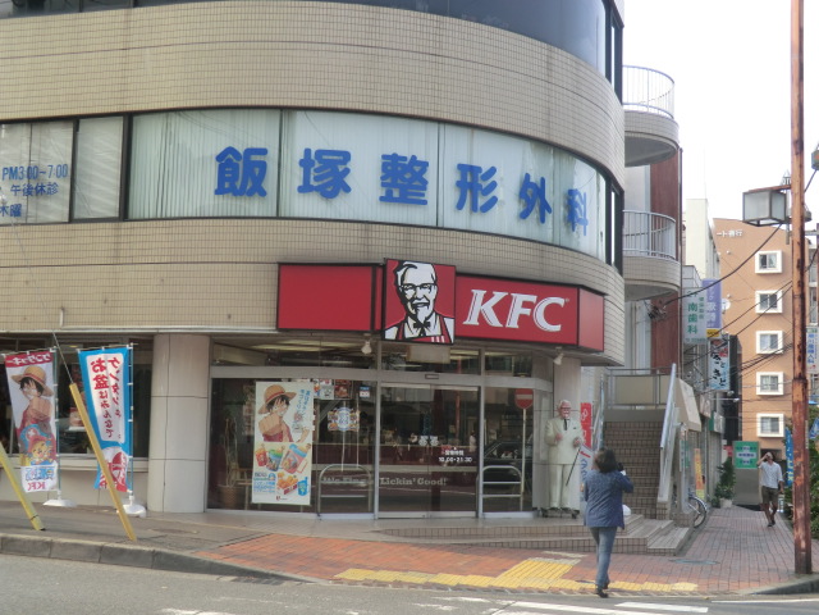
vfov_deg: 30.9
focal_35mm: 47
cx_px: 410
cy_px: 308
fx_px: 1112
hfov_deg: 40.4
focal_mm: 8.4
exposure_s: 1/200
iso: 80
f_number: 4
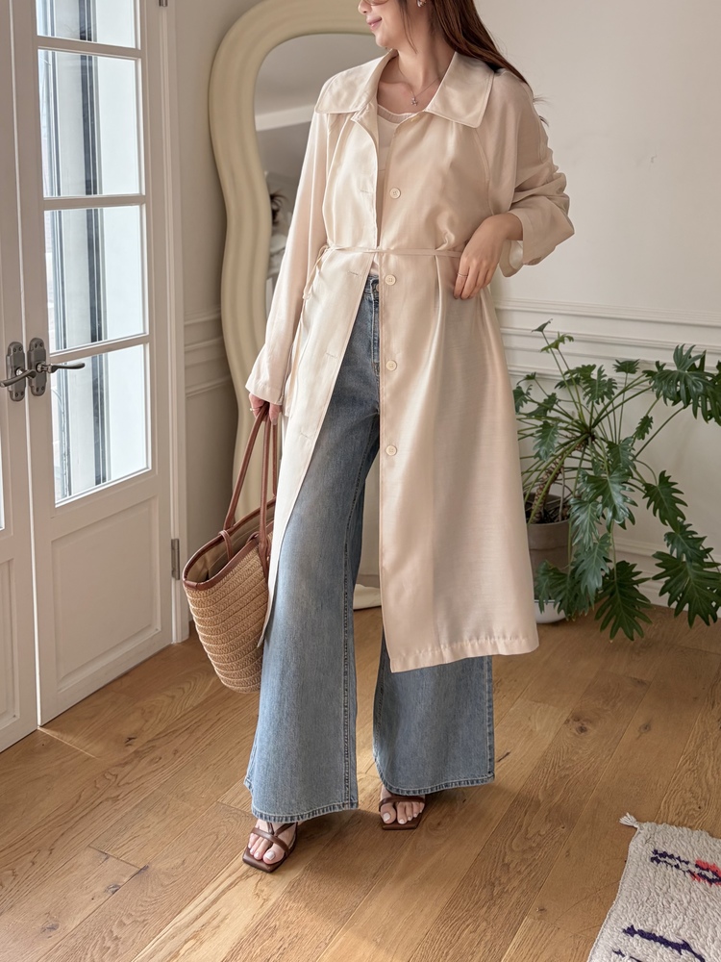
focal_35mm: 26
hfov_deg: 53.1
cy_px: 481
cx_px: 360
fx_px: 722
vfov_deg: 67.3
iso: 100
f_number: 1.6
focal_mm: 5.96
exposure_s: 1/192
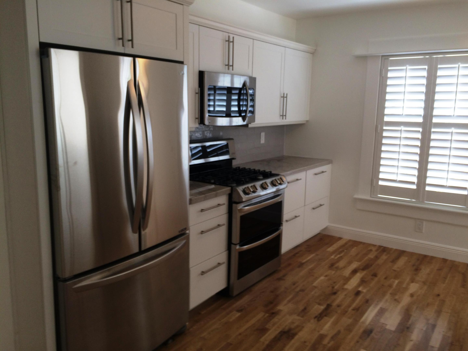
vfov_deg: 48.2
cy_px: 176
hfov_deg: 61.7
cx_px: 234
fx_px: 392
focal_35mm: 29
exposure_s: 1/60
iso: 32
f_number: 2.2
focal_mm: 4.15
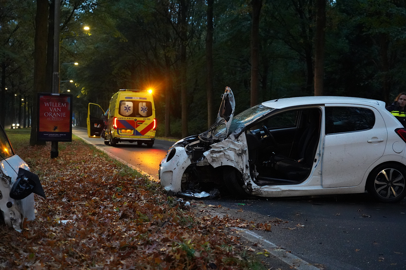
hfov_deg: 36.9
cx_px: 203
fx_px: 609
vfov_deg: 25.1
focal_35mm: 54
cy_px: 135
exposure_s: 1/100
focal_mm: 54
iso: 12800
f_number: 4
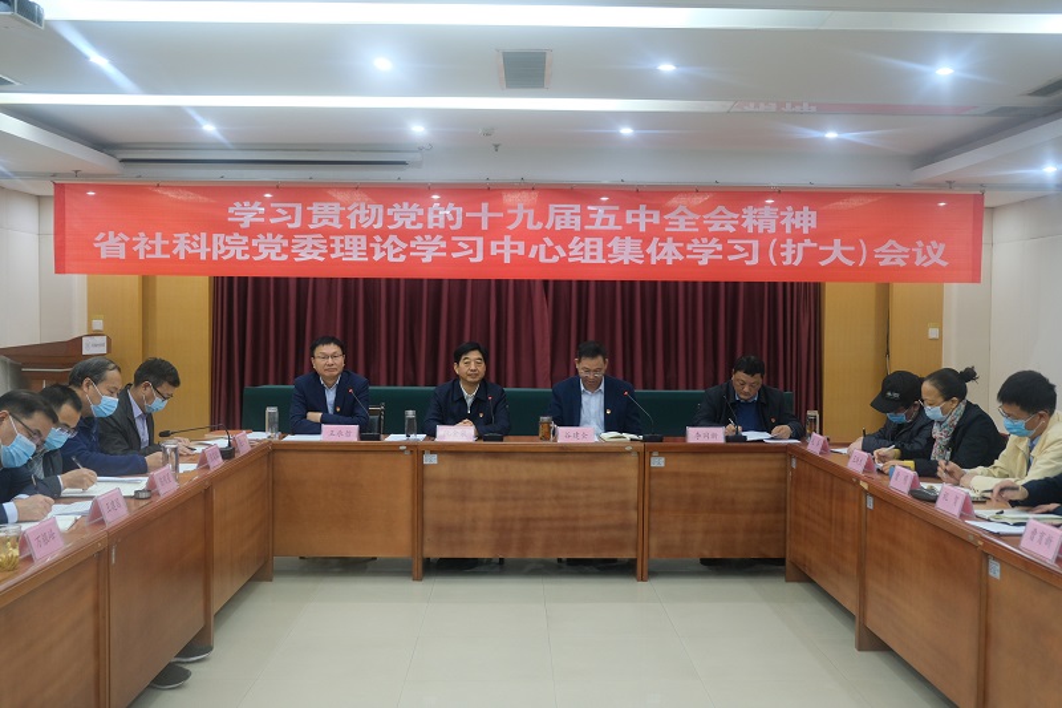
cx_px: 531
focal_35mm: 36
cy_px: 354
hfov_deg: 53.1
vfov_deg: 36.9
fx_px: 1062
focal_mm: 24.3
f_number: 3.2
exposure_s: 1/25
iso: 800
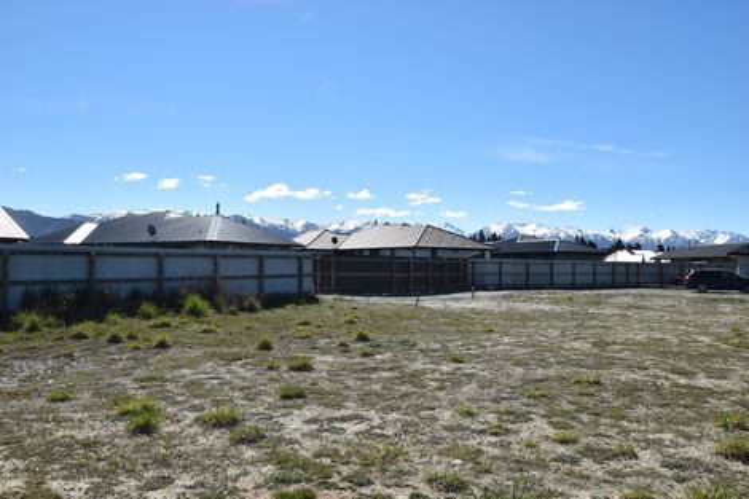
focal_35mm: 28
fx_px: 593
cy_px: 250
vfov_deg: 45.6
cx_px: 374
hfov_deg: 64.6
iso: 100
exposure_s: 1/200
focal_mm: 19
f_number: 14
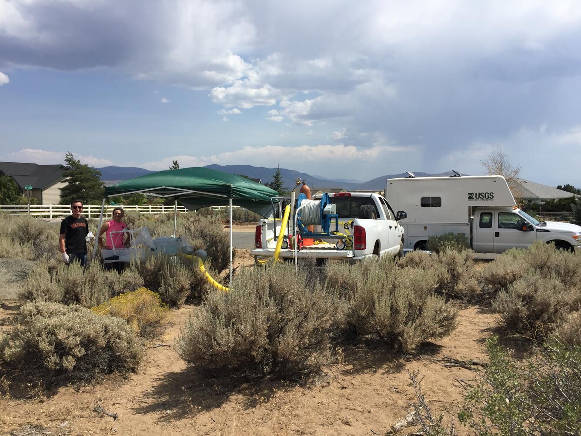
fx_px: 487
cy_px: 218
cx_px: 290
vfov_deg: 48.2
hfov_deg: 61.7
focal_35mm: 29
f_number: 2.2
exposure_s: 1/2639
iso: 32
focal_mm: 4.15
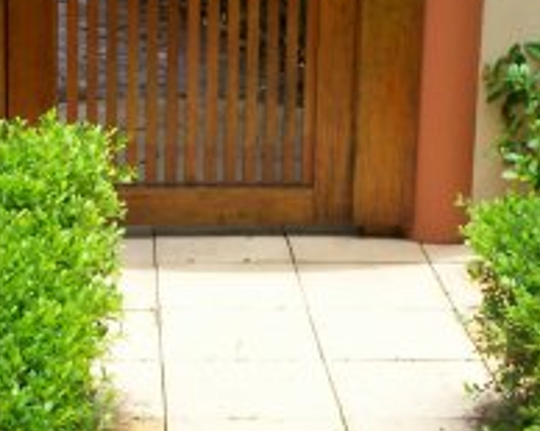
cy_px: 92
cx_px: 284
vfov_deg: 13.2
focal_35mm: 116
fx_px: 1853
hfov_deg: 16.6
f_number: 4.5
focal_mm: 5.9
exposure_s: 1/422
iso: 100
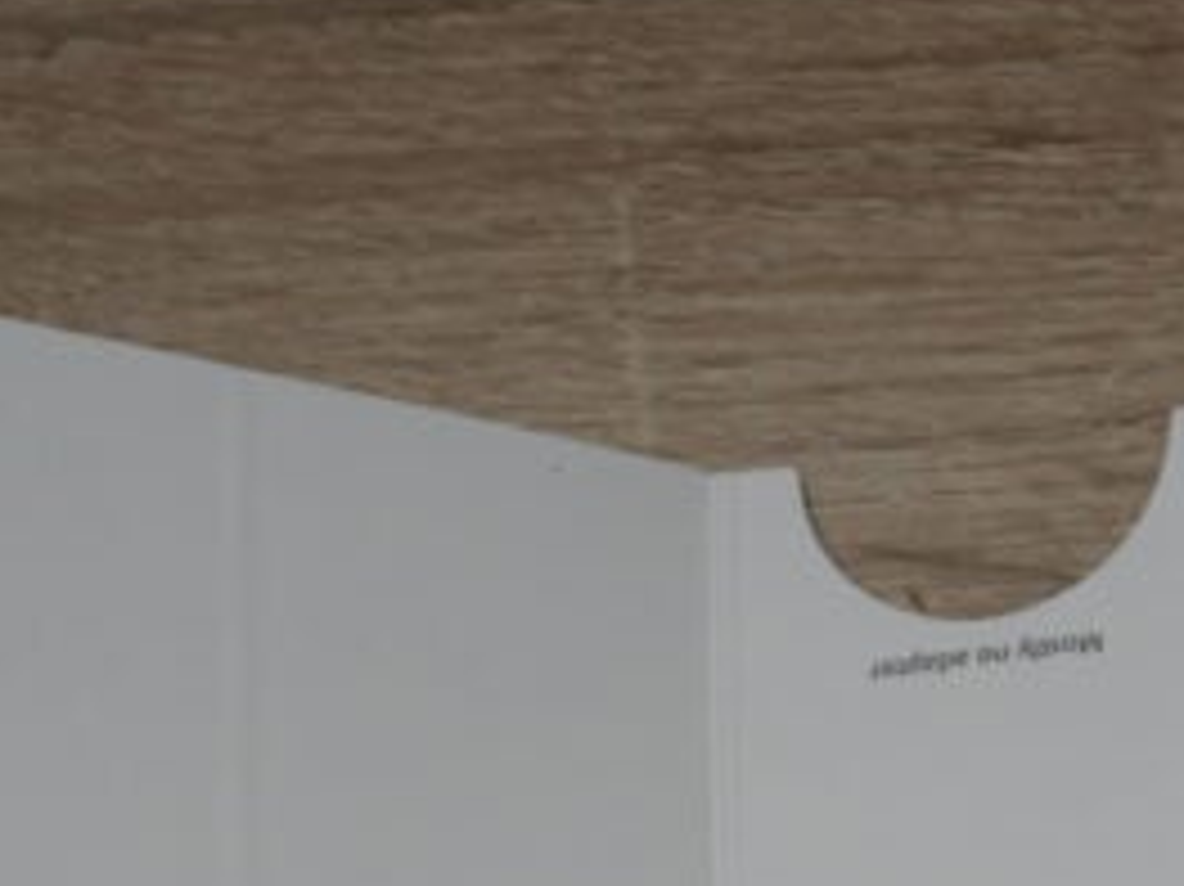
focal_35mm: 234
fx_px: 8000
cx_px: 1004
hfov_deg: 8.4
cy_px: 1662
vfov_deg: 6.2
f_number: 2.8
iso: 200
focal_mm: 30
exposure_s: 1/100
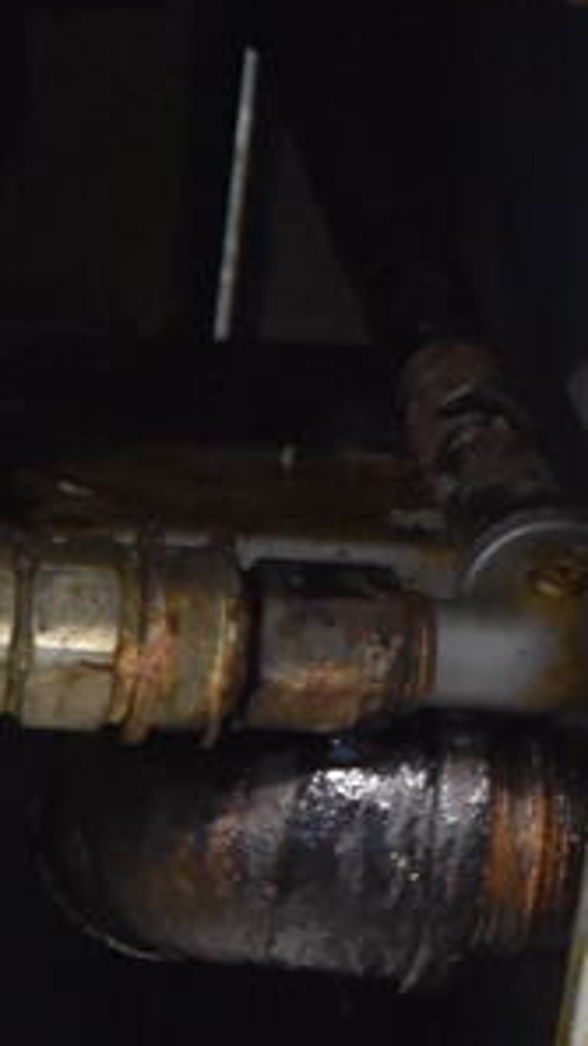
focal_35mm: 116
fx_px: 3216
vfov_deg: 17.8
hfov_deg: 9.9
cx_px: -451
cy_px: 1136
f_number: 3.8
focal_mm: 24
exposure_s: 1/30
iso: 2000
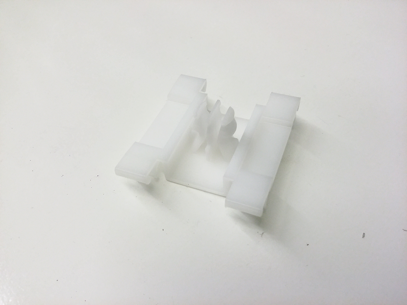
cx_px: 204
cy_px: 152
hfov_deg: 56.8
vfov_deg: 44.2
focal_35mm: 32
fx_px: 376
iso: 320
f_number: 2.4
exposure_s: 1/30
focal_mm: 3.4
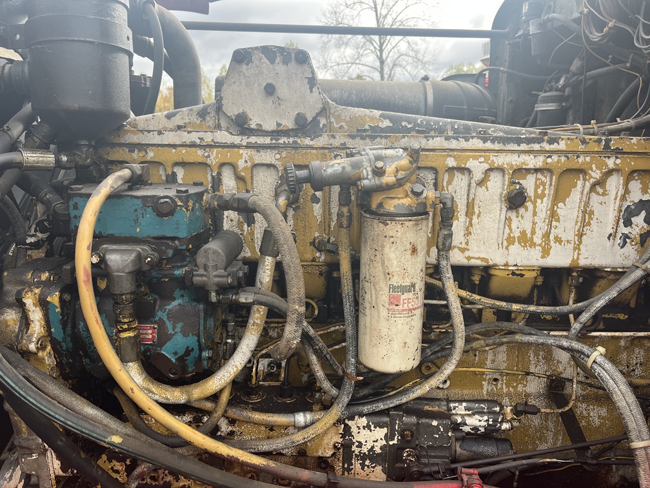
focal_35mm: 26
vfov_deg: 53.1
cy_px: 244
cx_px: 325
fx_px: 488
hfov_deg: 67.3
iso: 50
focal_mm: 5.1
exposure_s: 1/347
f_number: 1.6
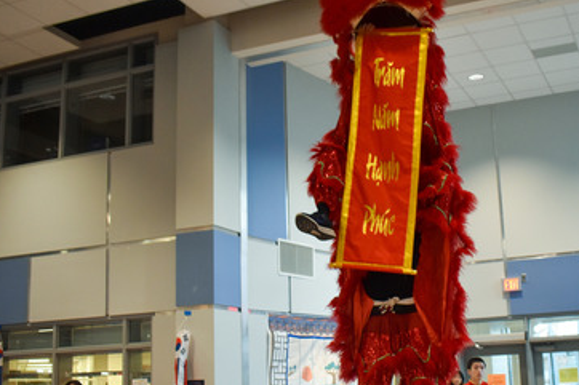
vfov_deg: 26.4
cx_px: 373
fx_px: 820
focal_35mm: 51
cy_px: 216
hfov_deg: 38.6
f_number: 4
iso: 800
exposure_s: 1/60
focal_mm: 22
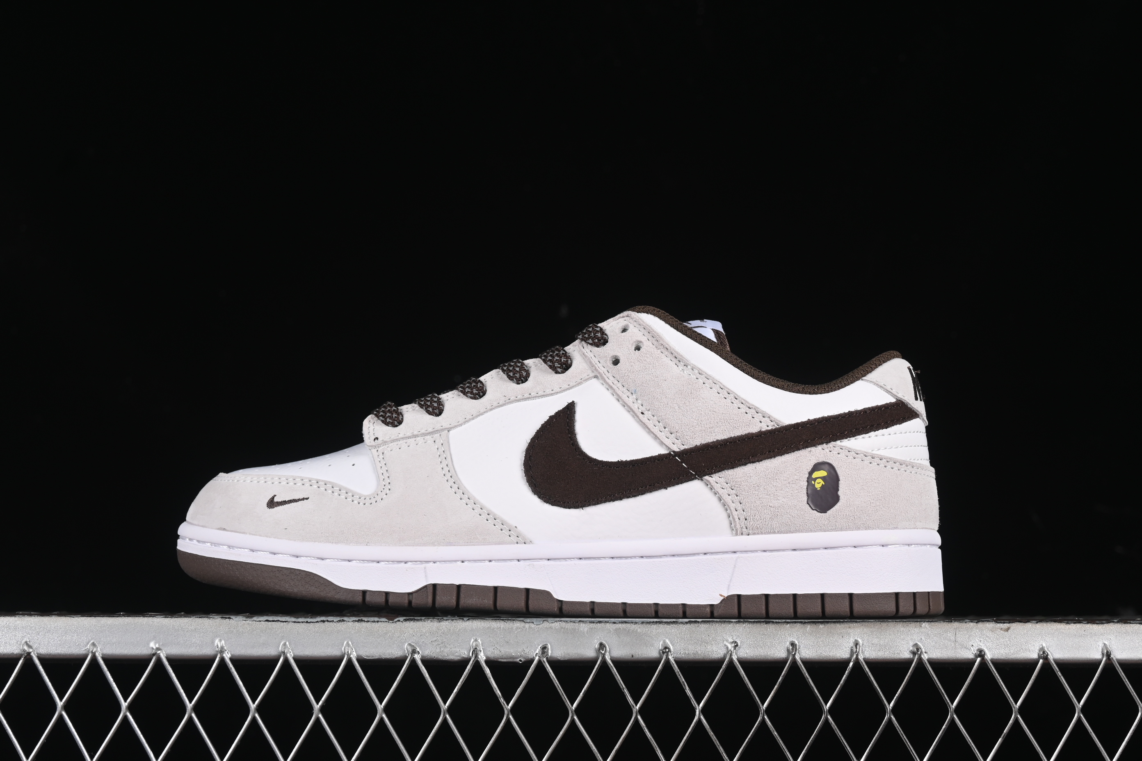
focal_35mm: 75
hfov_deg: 27.0
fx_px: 2379
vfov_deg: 18.2
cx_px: 571
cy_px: 380
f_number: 8
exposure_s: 1/80
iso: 160
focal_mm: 50
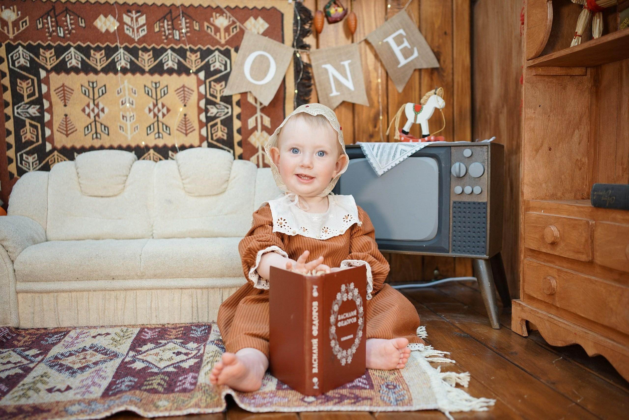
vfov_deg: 37.9
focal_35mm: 35
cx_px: 314
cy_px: 210
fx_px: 612
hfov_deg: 54.4
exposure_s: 1/160
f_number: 2.8
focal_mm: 35
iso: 500
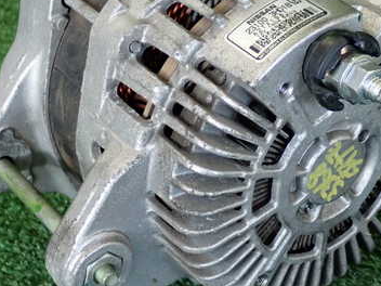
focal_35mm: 92
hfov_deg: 21.3
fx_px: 1013
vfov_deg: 16.0
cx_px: 211
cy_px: 106
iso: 500
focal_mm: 9.65
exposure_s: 1/125
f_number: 3.3
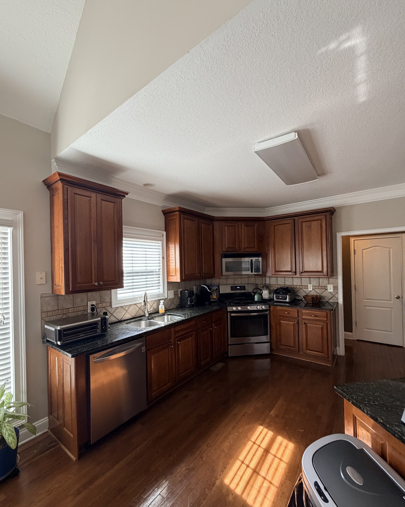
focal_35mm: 15
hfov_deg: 84.0
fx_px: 225
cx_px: 201
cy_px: 264
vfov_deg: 96.7
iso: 320
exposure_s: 1/96
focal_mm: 2.22
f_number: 2.2
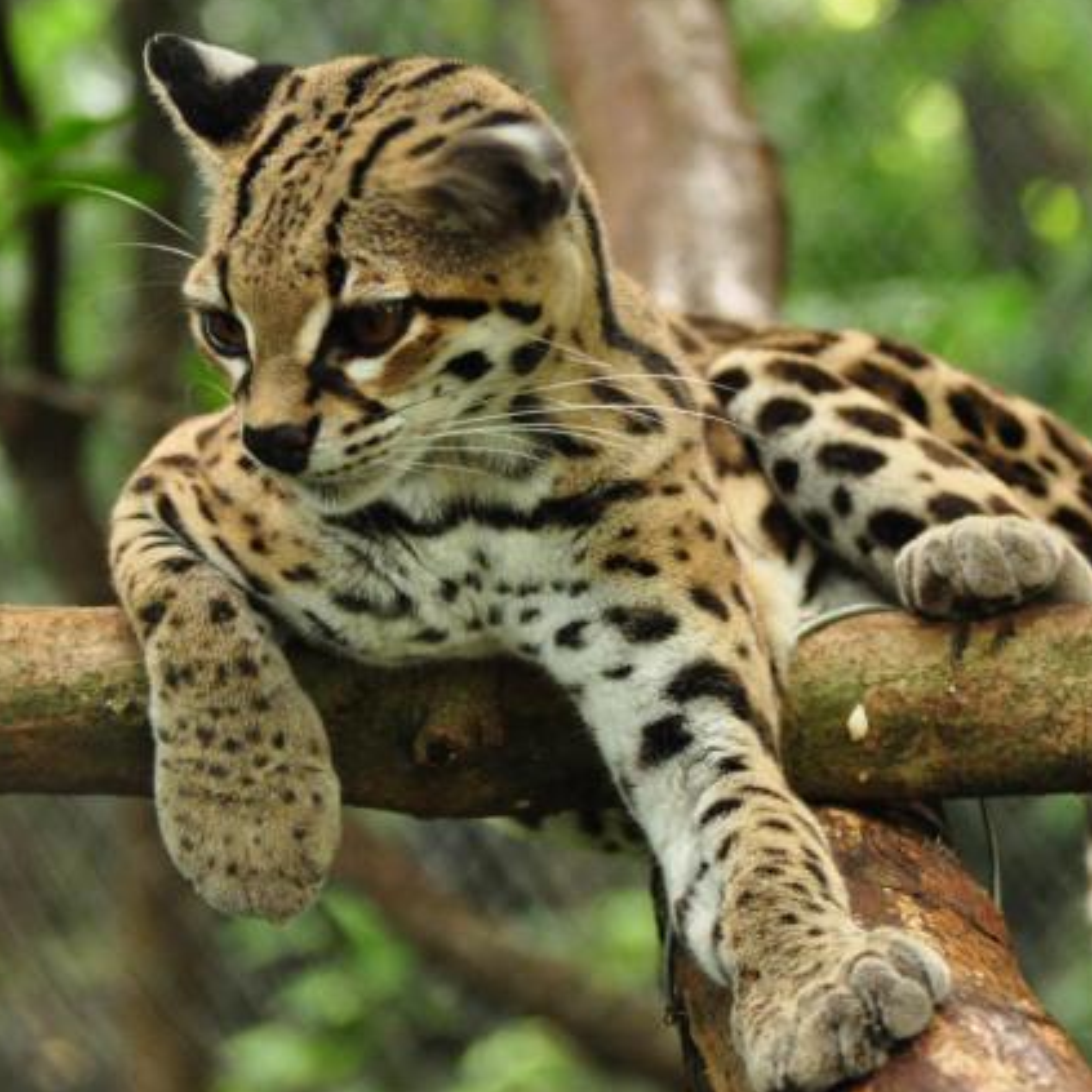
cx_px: 736
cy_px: 516
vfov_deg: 9.9
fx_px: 6317
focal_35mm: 177
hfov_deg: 9.9
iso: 1100
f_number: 4.2
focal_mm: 72
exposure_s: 1/60
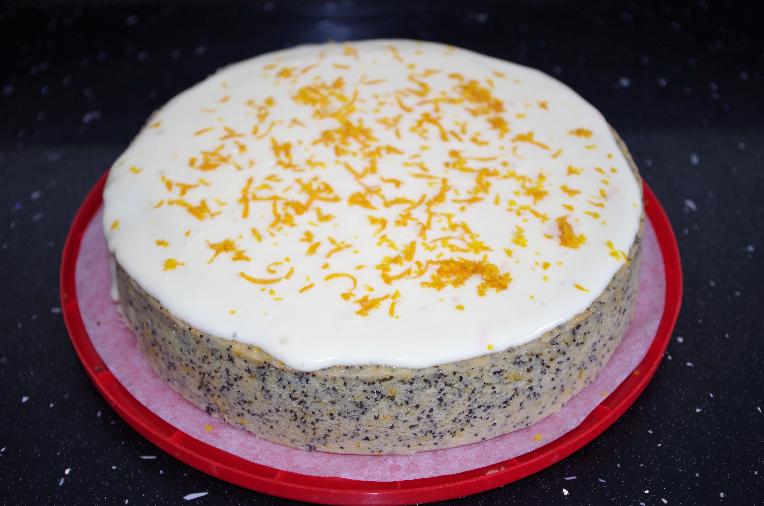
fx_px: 1101
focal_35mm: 52
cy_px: 253
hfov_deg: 38.3
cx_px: 382
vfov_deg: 25.9
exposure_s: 1/50
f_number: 4.5
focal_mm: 35
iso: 100
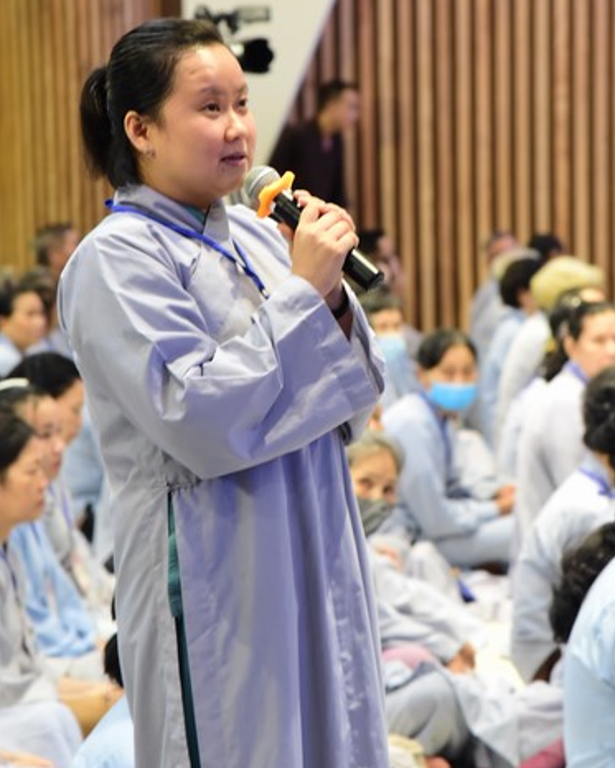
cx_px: 325
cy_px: 307
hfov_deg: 9.8
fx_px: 3571
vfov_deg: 12.3
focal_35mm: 157
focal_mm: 120
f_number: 5.6
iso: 3200
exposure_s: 1/50
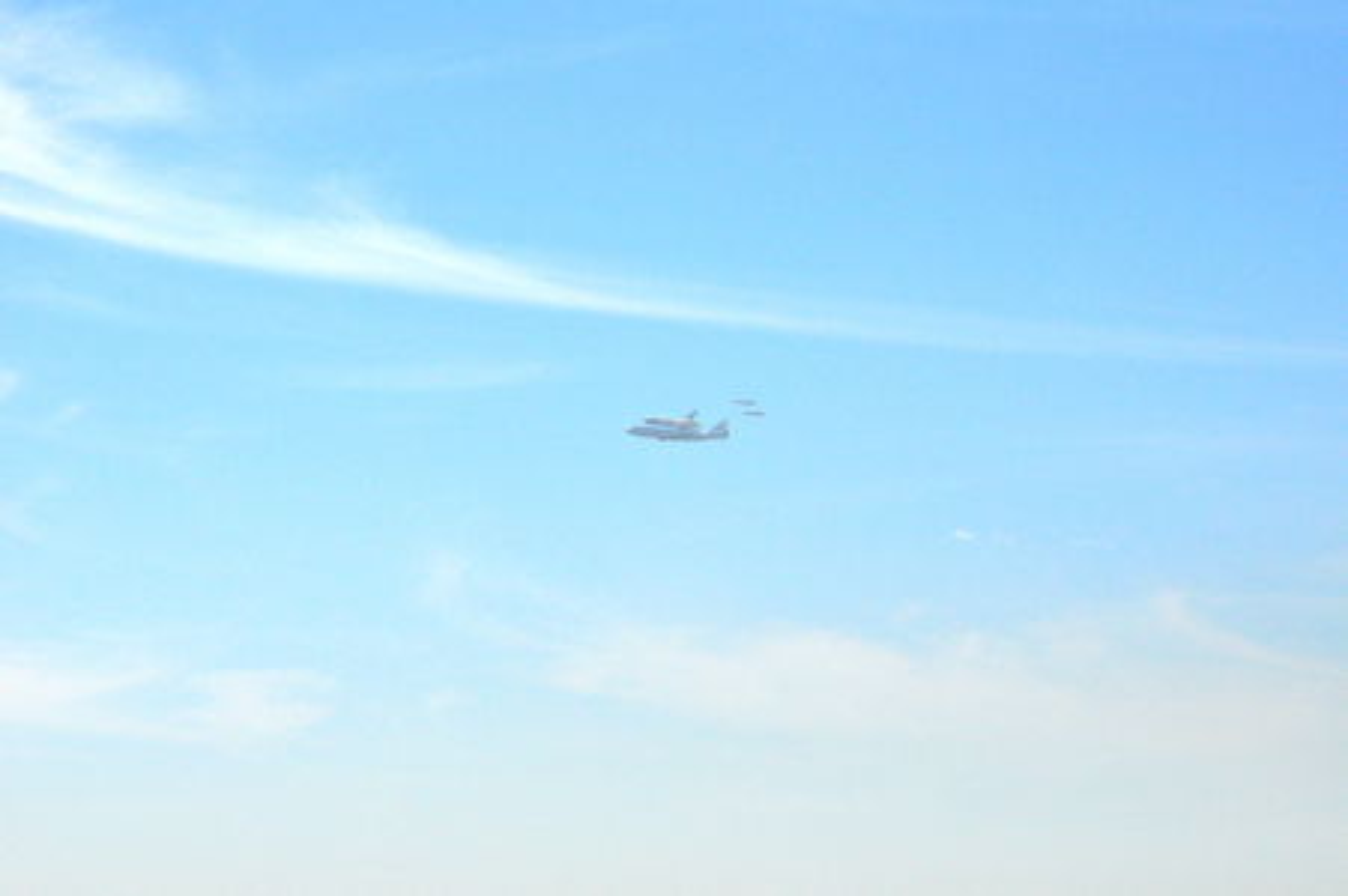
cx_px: 674
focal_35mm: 158
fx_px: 5893
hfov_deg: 13.0
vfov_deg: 8.7
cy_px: 448
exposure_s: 1/1600
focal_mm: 105
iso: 1600
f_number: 20
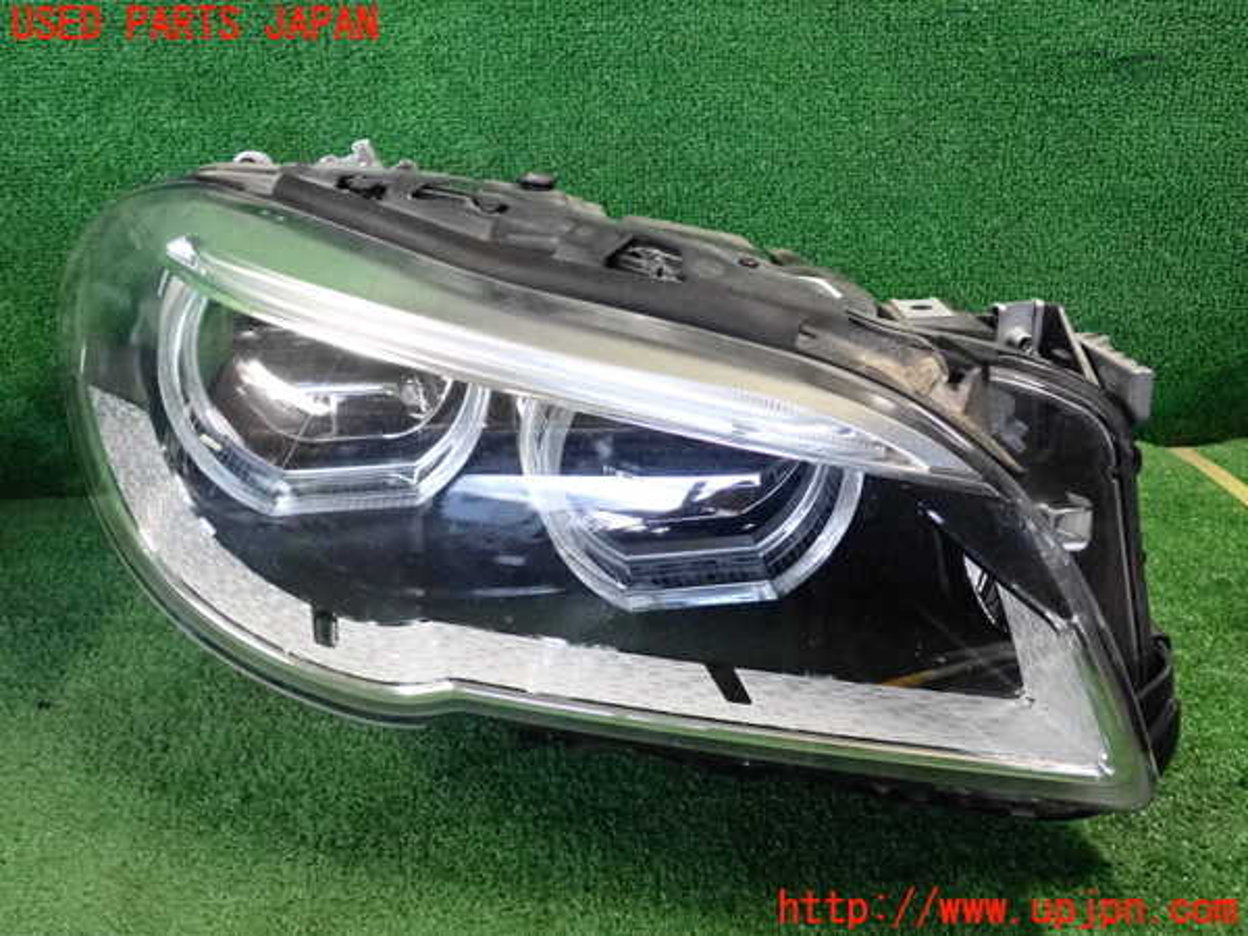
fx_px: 1298
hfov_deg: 51.4
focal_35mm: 36
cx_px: 624
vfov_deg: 39.7
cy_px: 468
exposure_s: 1/125
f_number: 2.5
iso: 2500
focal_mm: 6.37
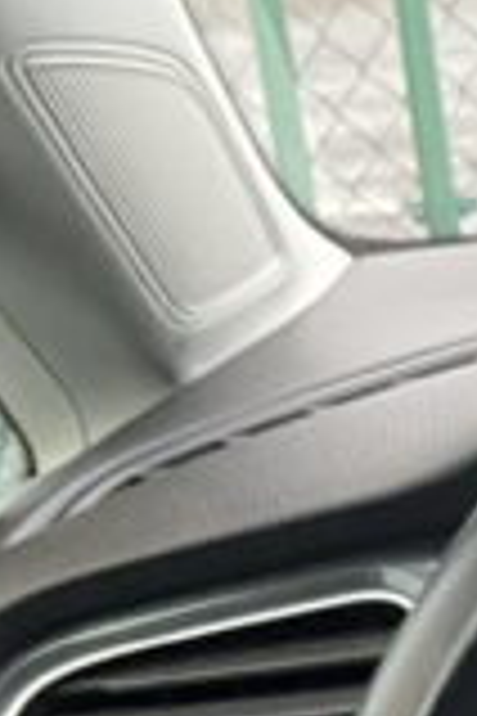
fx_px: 3021
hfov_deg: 8.1
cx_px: 1251
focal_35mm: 152
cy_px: 1261
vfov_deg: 12.4
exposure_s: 1/60
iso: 160
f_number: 1.8
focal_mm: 3
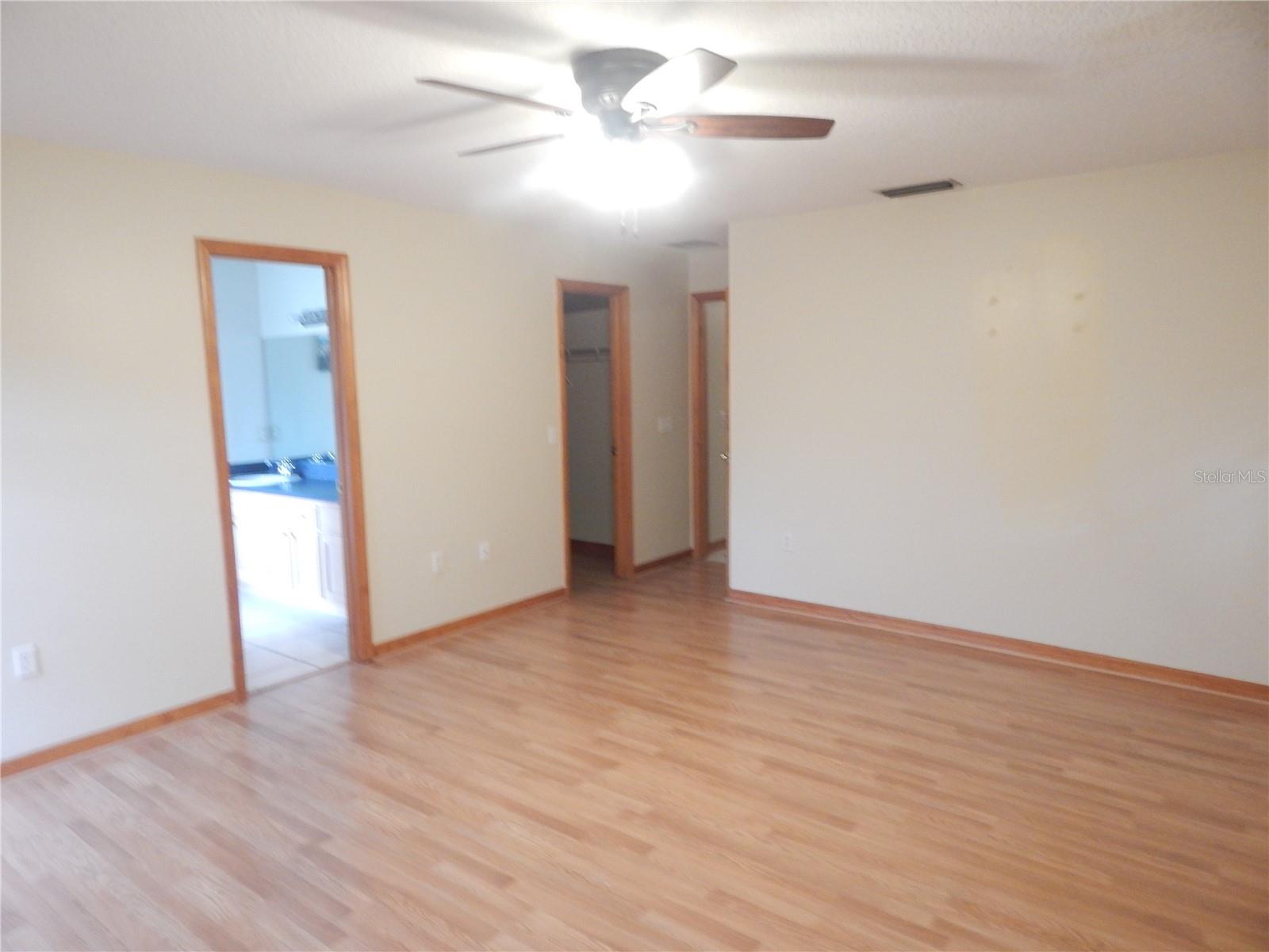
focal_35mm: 23
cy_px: 476
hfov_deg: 73.9
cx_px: 634
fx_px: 843
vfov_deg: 58.9
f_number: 3
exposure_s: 1/15
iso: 400
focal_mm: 4
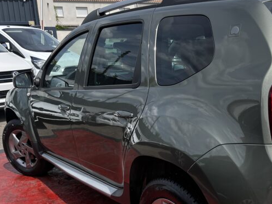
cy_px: 141
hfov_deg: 43.1
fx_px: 330
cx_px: 209
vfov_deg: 33.9
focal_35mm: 42
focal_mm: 5.1
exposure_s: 1/1536
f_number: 1.6
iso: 50
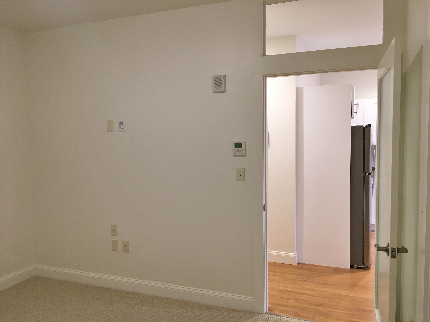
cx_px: 215
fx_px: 360
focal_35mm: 29
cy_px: 161
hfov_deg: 61.7
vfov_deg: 48.2
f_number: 2.2
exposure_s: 1/33
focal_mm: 4.15
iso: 80
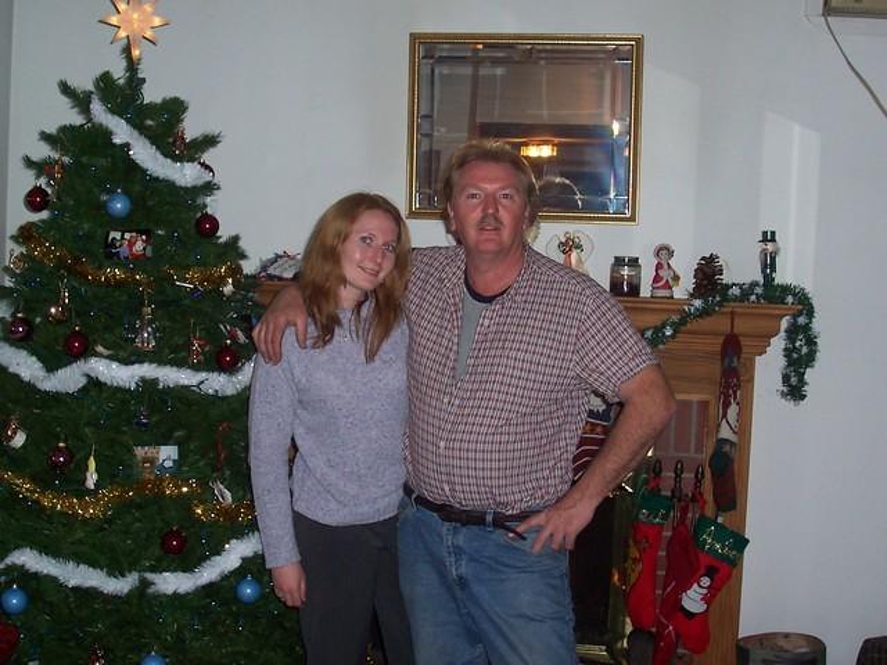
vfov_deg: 25.7
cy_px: 332
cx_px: 444
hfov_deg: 33.8
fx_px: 1461
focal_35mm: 57
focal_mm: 8.6
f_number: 3.4
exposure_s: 1/60
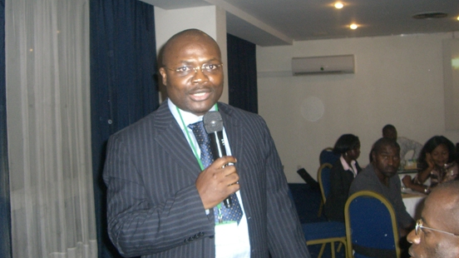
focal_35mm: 45
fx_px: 547
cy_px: 131
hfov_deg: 45.5
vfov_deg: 26.5
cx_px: 220
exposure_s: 1/60
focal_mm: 6.2
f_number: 2.7
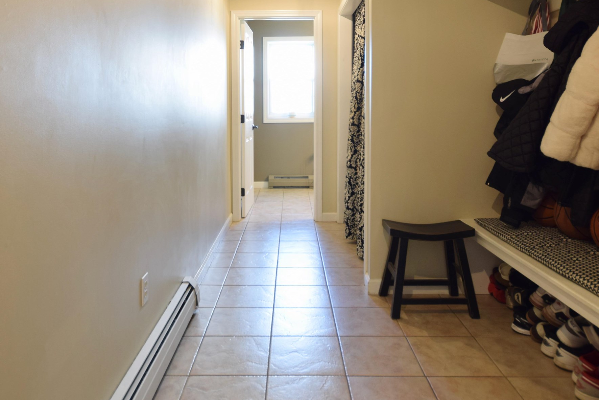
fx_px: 433
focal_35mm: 26
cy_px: 129
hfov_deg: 69.4
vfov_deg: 48.6
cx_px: 287
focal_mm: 10
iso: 200
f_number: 6.3
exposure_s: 1/3
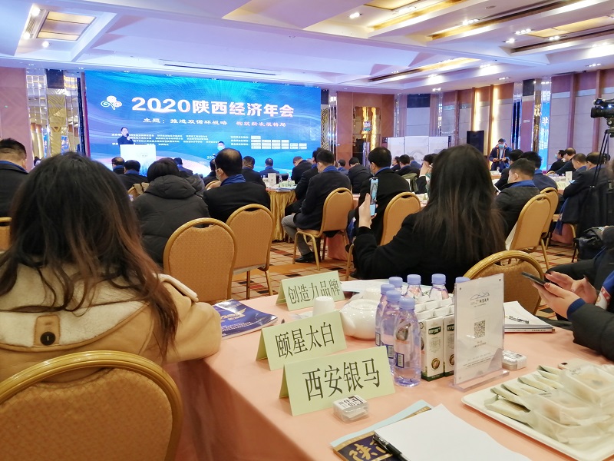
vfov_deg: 51.4
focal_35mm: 27
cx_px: 307
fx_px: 479
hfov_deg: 65.3
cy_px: 230
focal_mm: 3.6
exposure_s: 1/33.3
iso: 80
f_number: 1.8
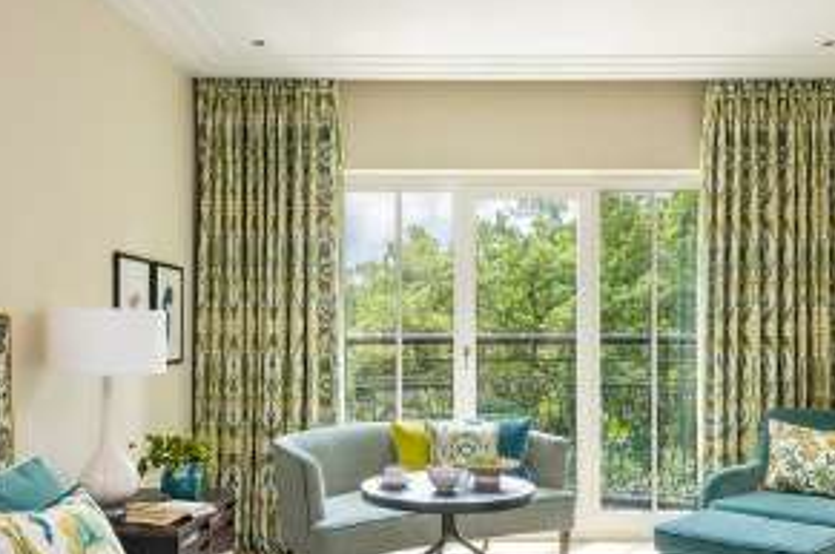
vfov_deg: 34.7
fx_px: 880
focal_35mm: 38
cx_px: 448
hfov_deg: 50.7
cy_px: 352
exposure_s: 1/15
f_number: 16
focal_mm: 23
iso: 80
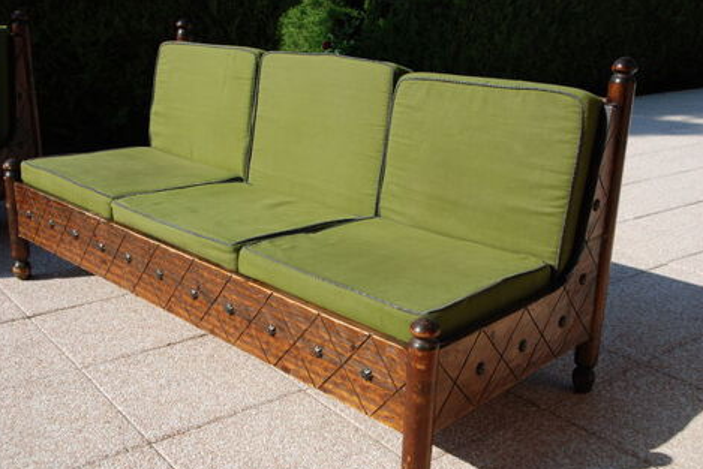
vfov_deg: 33.4
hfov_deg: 48.4
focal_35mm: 40
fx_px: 781
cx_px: 346
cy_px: 238
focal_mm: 26
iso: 100
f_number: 8
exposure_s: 1/250
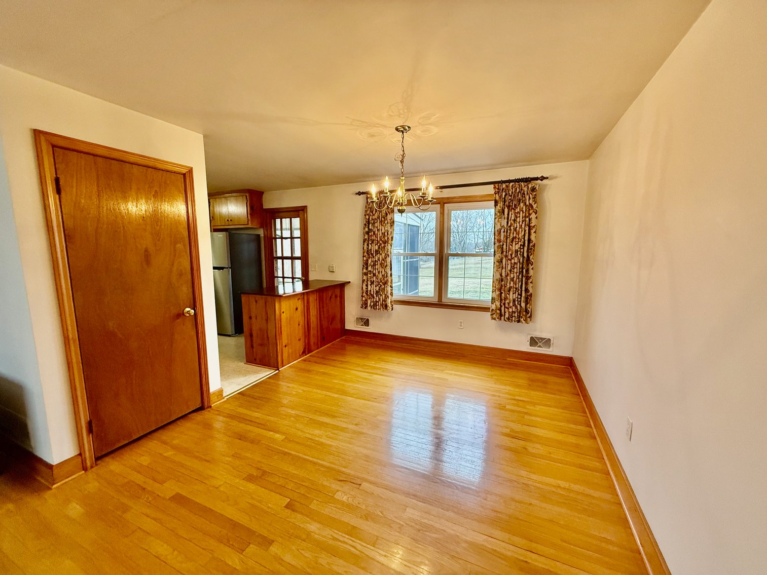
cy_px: 288
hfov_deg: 102.1
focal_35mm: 14
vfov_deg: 85.7
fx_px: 310
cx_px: 384
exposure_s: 1/120
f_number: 2.2
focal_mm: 2.22
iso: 320
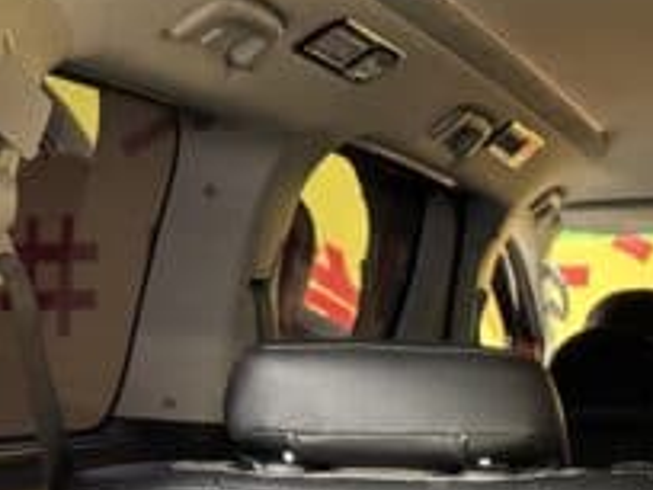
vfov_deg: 14.3
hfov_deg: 19.2
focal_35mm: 94
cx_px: 867
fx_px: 1773
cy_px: 810
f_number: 1.78
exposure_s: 1/50
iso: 800
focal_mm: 6.76
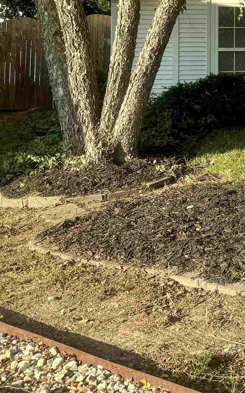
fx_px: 705
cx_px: 468
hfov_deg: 16.0
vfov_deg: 29.6
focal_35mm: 66
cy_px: 28
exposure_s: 1/1456
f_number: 1.78
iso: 80
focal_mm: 6.76
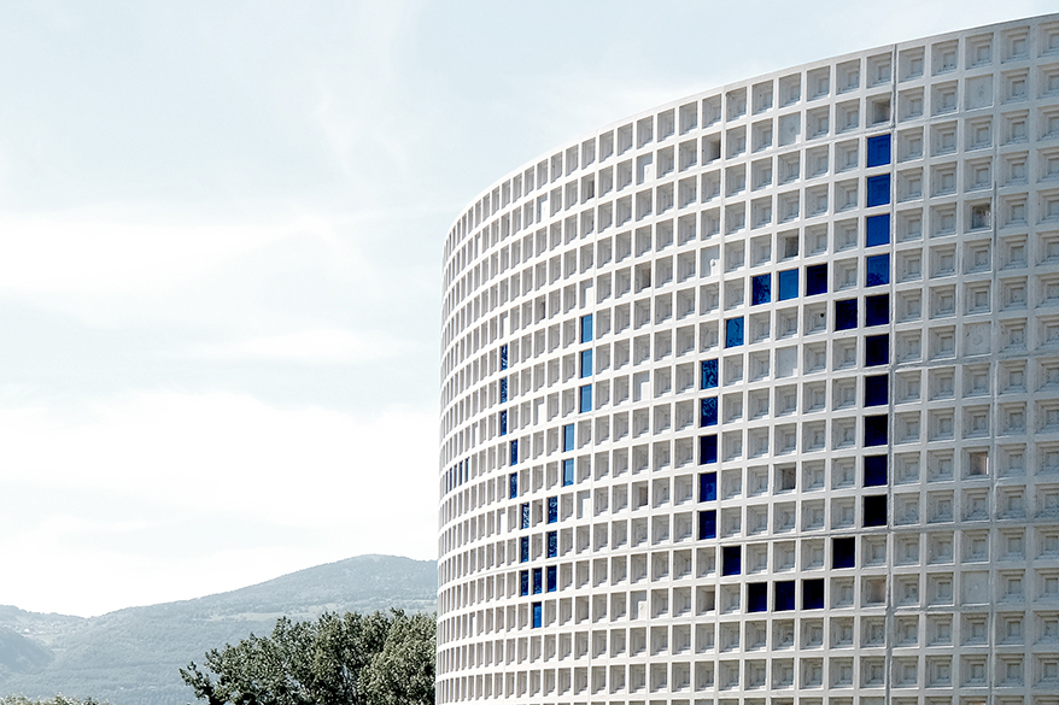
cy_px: 707
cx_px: 913
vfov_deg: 16.3
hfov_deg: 24.2
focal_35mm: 82
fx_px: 2412
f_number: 6.4
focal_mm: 24
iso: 160
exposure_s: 1/250
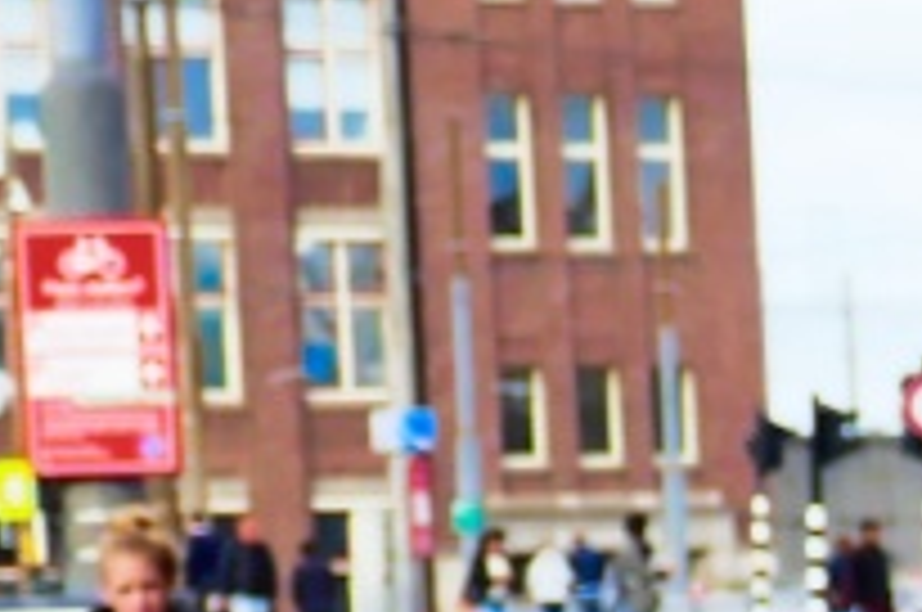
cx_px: 3153
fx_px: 8796
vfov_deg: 3.9
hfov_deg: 5.5
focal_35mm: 344
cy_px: 1629
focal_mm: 16.2
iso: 200
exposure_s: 1/400
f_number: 3.9
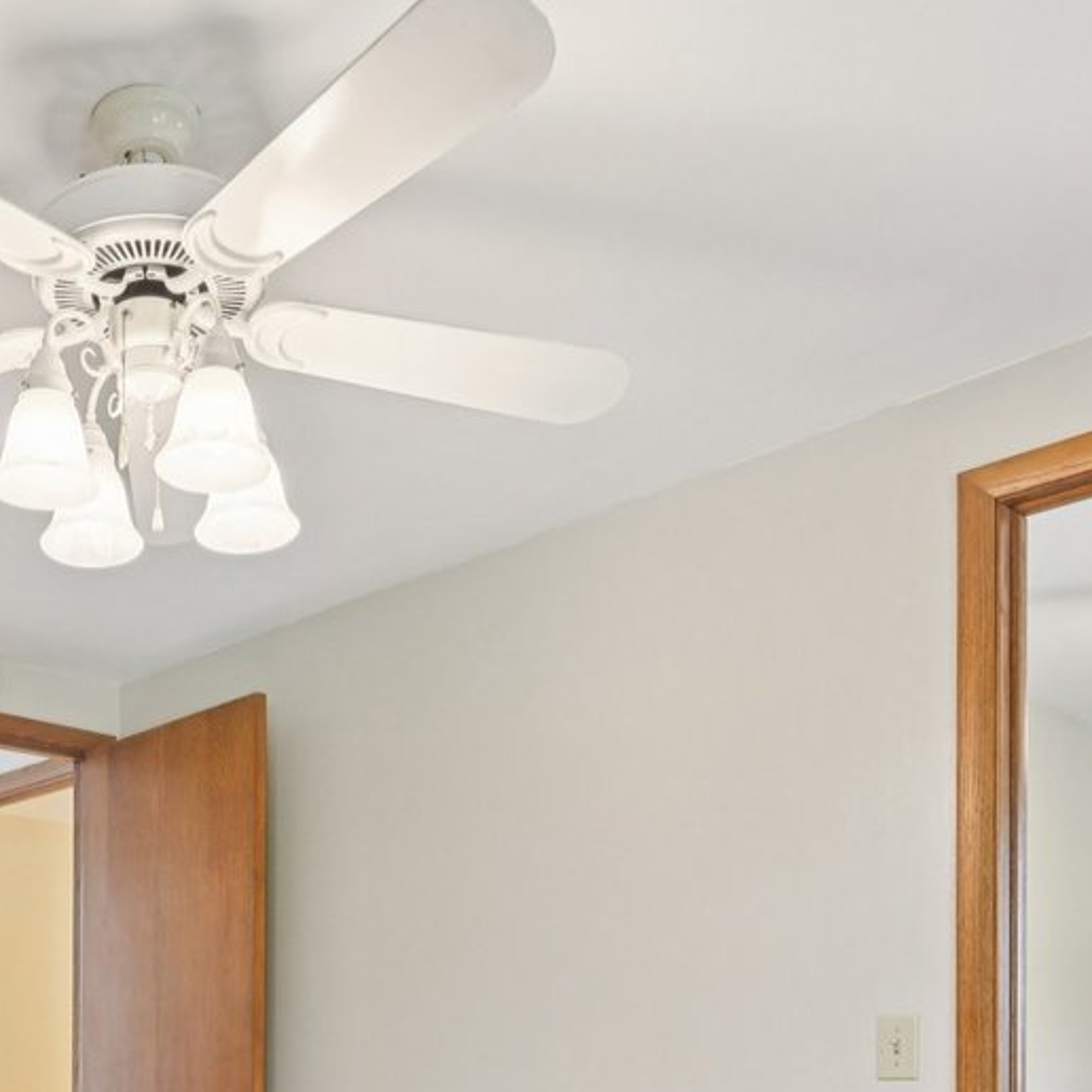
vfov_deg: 36.5
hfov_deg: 38.4
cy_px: 1092
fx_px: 1475
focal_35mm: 41
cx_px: 154
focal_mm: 15.5
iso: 800
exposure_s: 1/25
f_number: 8
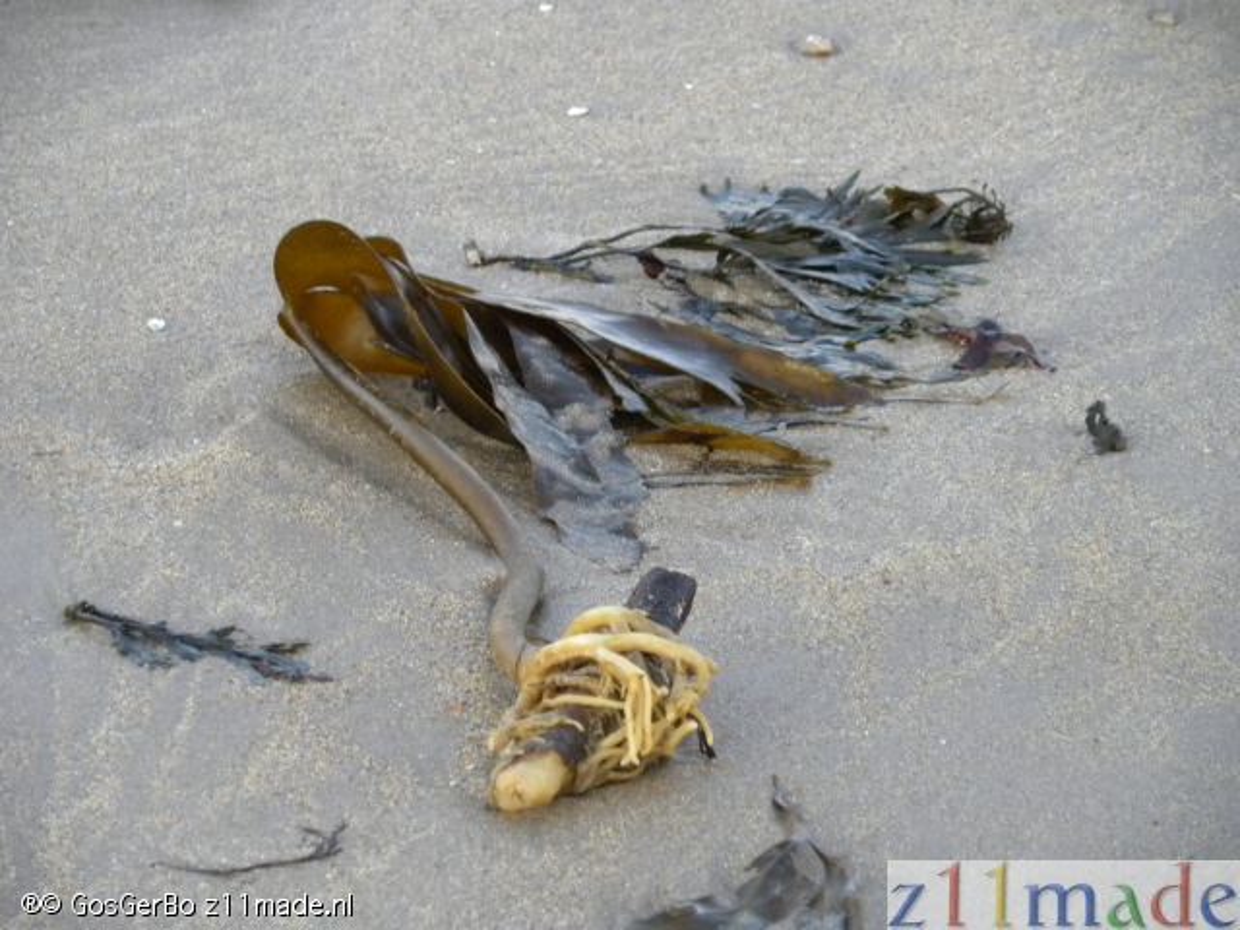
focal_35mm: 291
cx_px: 620
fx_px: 10424
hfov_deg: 6.8
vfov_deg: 5.1
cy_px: 465
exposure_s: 1/27
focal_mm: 51.8
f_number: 4.5
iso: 400
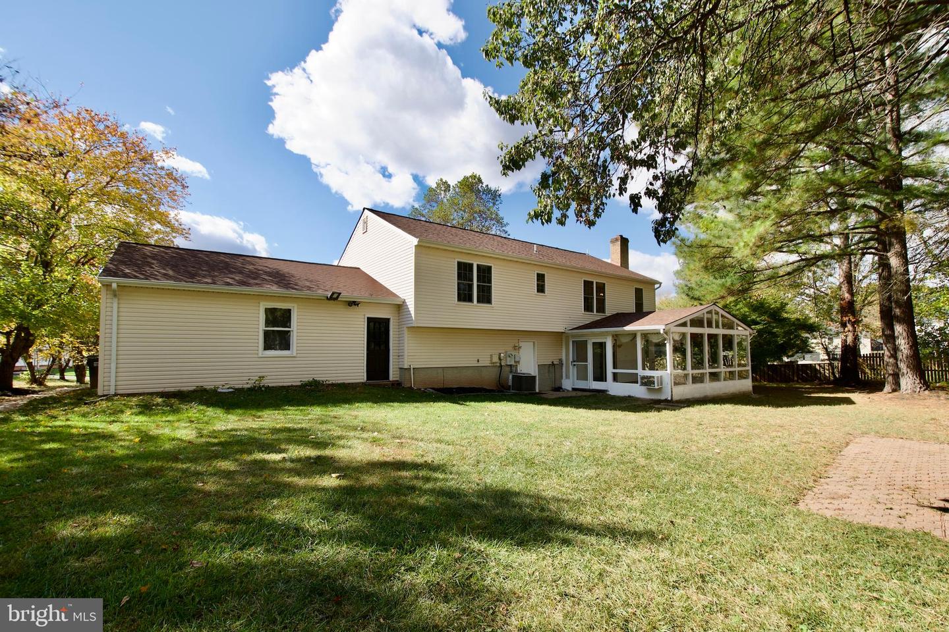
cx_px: 474
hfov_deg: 100.4
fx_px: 395
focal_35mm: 15
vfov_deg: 77.3
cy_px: 316
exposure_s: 1/400
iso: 140
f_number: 7.1
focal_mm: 10
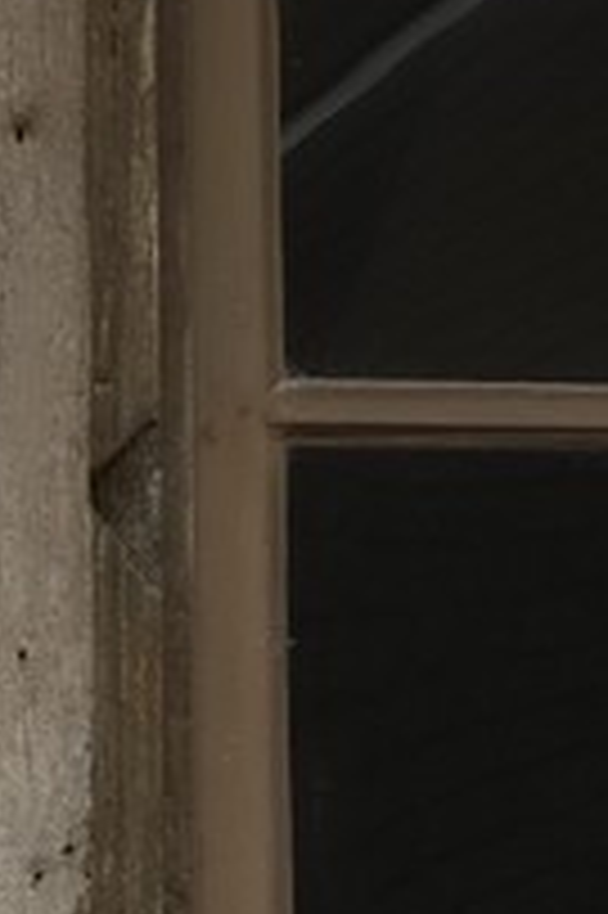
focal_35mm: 826
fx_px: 20959
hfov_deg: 1.7
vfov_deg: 2.5
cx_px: -1378
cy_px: -1508
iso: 100
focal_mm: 70
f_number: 5
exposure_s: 1/160
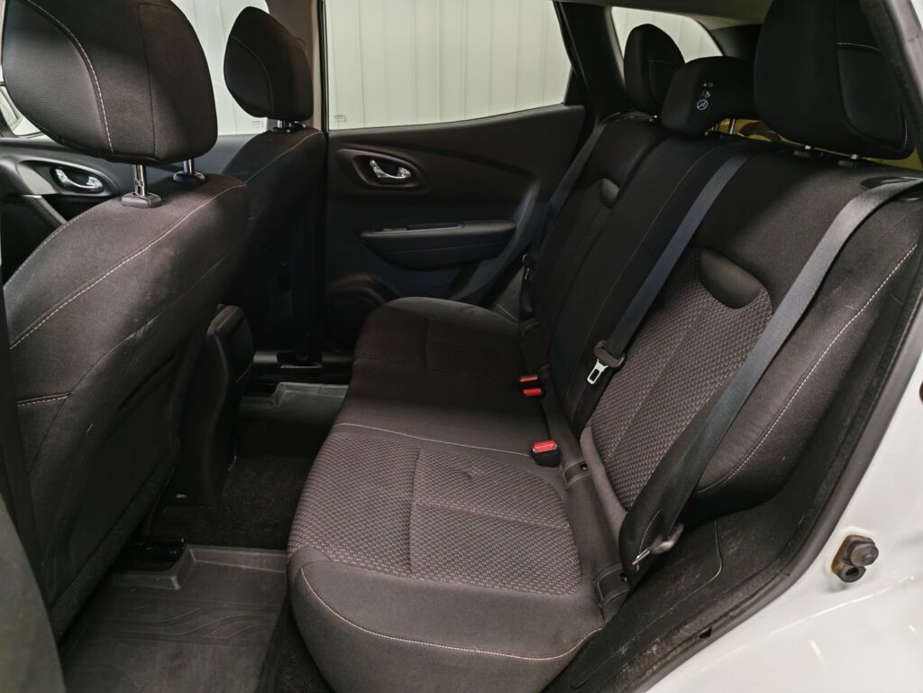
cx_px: 462
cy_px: 346
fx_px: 613
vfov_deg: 58.9
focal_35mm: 23
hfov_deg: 73.9
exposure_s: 1/50
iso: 160
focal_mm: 5.4
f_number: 1.6
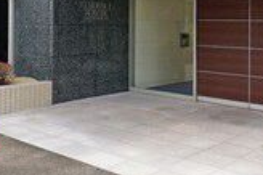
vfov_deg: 23.4
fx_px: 401
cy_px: -6
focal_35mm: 55
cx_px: 101
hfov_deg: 36.1
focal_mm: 10
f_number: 11
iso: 320
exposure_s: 1/60
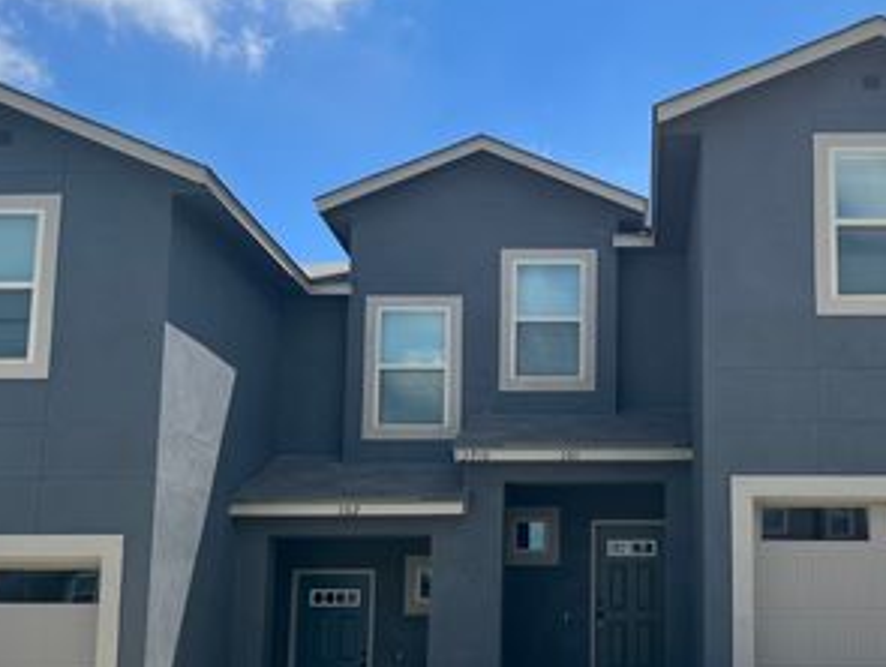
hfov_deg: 42.0
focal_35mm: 44
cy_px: 473
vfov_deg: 32.5
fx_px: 1128
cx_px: 631
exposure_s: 1/2825
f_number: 1.6
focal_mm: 5.1
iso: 50
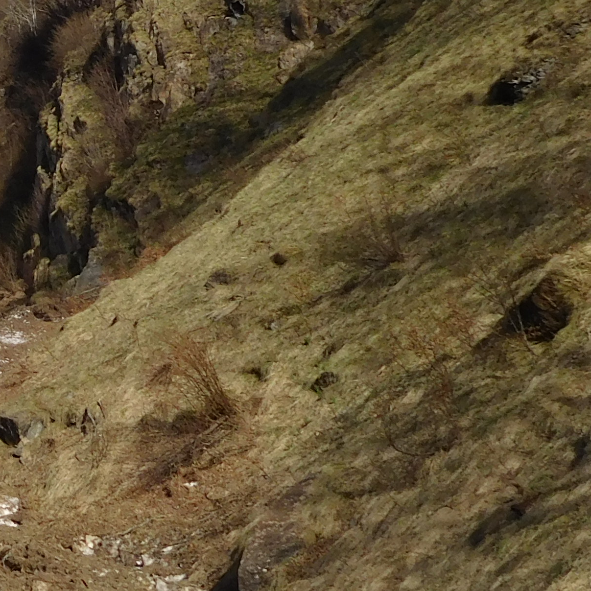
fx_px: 2086
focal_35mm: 108
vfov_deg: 15.5
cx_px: -530
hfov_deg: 14.0
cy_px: -133
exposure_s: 1/400
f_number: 7.2
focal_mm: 5.7
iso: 125
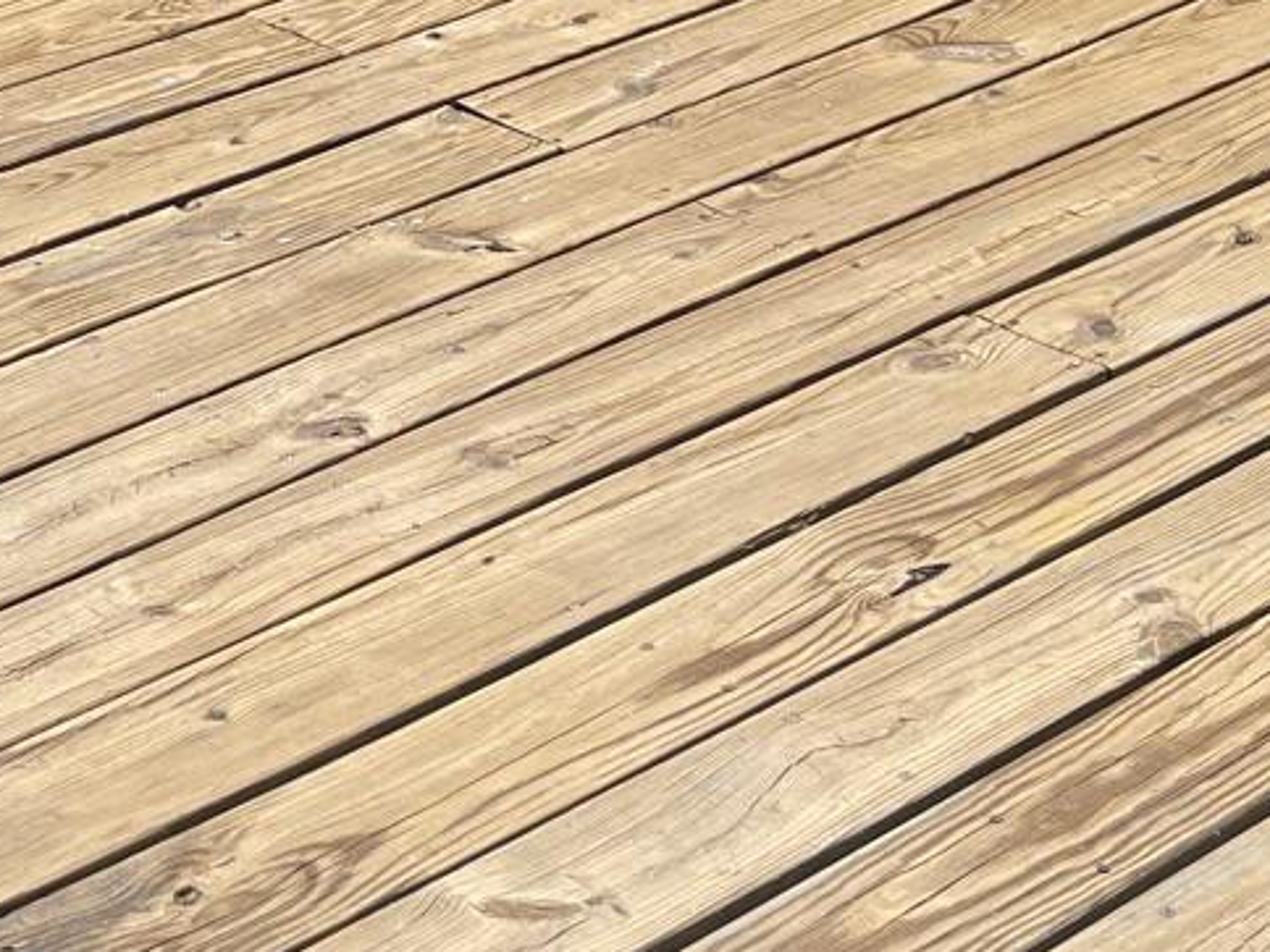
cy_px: 160
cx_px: -39
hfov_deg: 17.4
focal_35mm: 110
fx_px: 4036
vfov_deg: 13.4
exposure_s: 1/3922
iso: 32
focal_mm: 5.1
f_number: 1.6
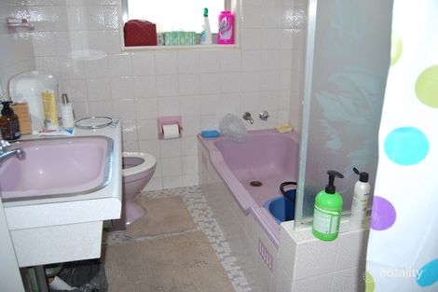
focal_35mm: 27
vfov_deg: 47.9
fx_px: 328
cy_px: 146
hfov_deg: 67.4
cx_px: 219
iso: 200
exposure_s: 1/60
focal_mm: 18
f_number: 3.5
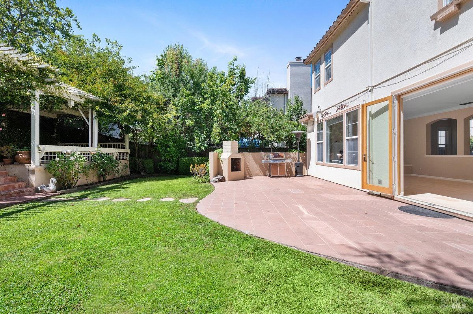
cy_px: 157
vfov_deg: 75.4
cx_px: 236
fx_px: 203
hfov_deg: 98.6
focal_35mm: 16
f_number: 9
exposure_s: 1/800
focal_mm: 15.5
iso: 800
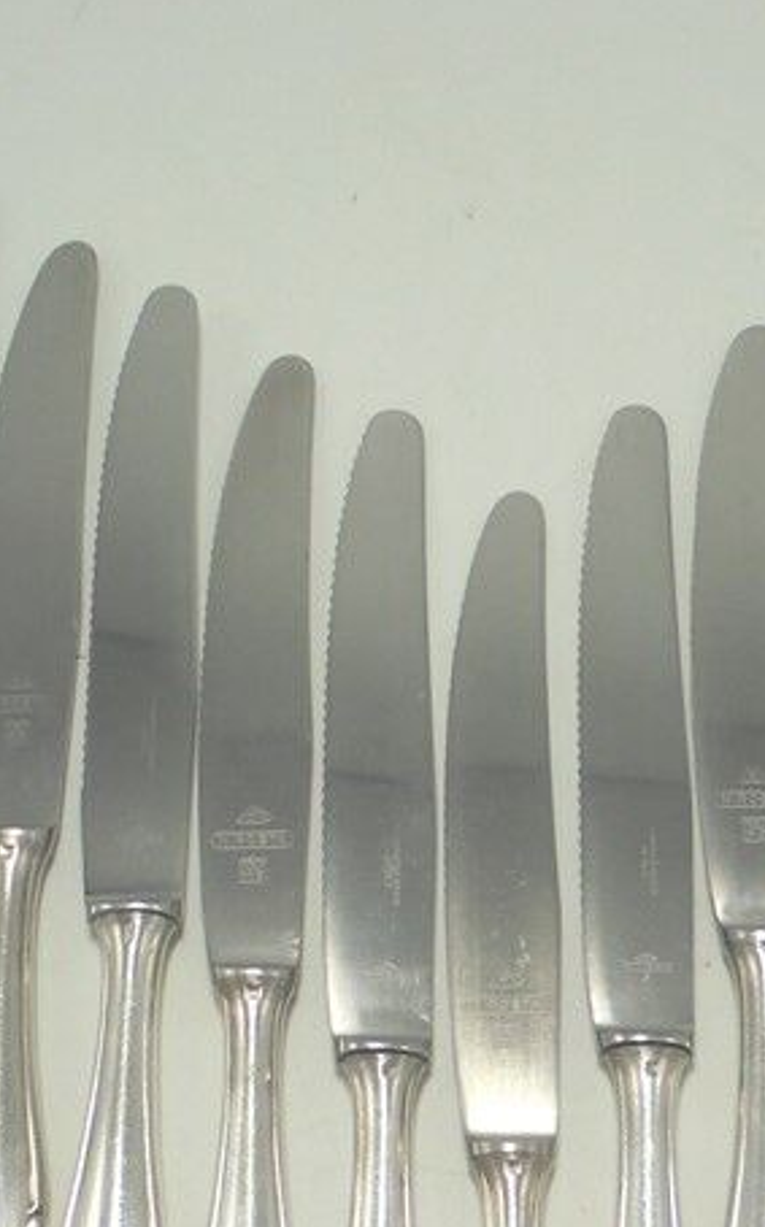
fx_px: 2039
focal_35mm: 61
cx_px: 512
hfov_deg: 21.2
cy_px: 984
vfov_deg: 32.6
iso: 100
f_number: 3.7
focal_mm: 5.3
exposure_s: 1/200
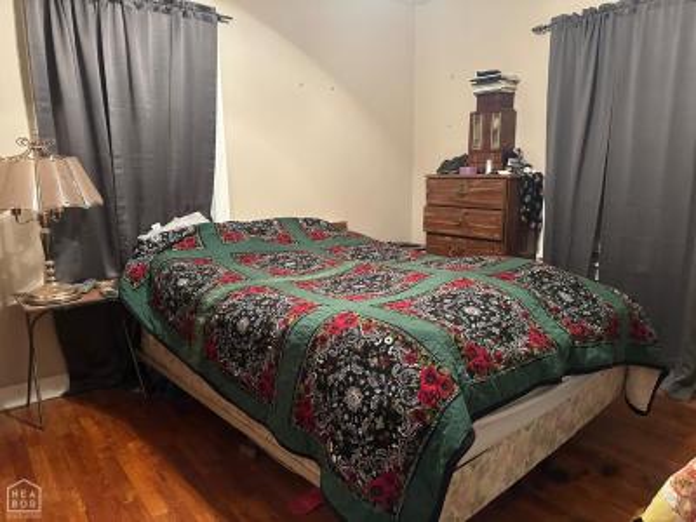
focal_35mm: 24
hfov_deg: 71.6
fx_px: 483
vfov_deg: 56.8
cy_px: 261
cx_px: 348
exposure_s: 1/40
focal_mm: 6.86
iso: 800
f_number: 1.78
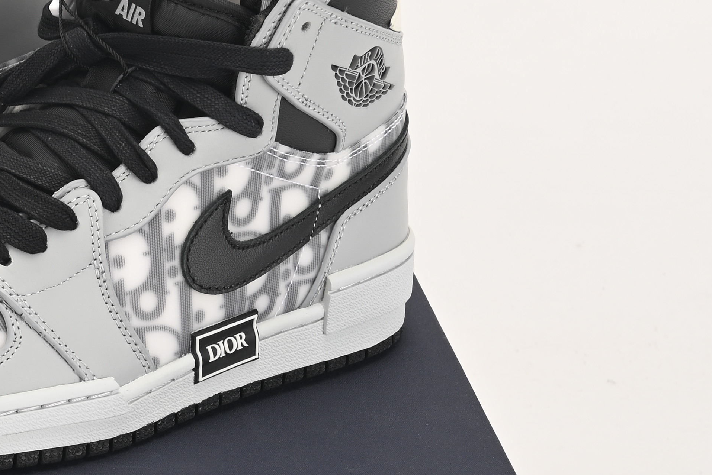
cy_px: 333
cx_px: -81
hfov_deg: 15.1
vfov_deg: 10.4
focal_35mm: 132
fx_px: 2612
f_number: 11
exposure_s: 1/200
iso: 100
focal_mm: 42
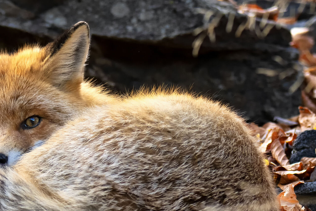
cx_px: 138
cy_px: 192
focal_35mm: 687
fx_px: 6028
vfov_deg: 2.0
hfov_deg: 3.0
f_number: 5.6
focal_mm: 240
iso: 1000
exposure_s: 1/125
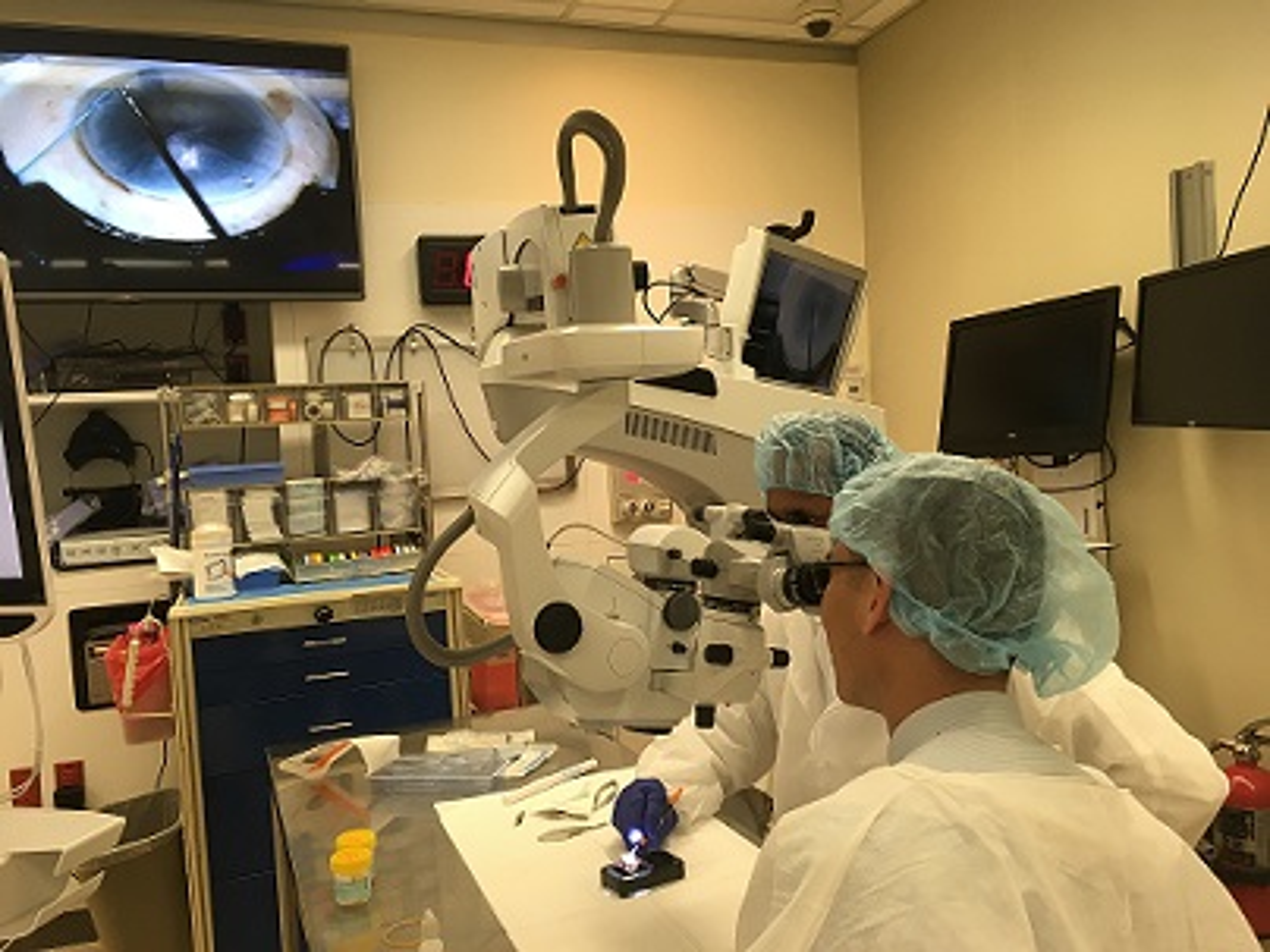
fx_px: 1064
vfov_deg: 48.2
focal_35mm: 29
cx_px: 635
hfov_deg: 61.7
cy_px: 476
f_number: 2.2
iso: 50
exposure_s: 1/30
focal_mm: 4.15
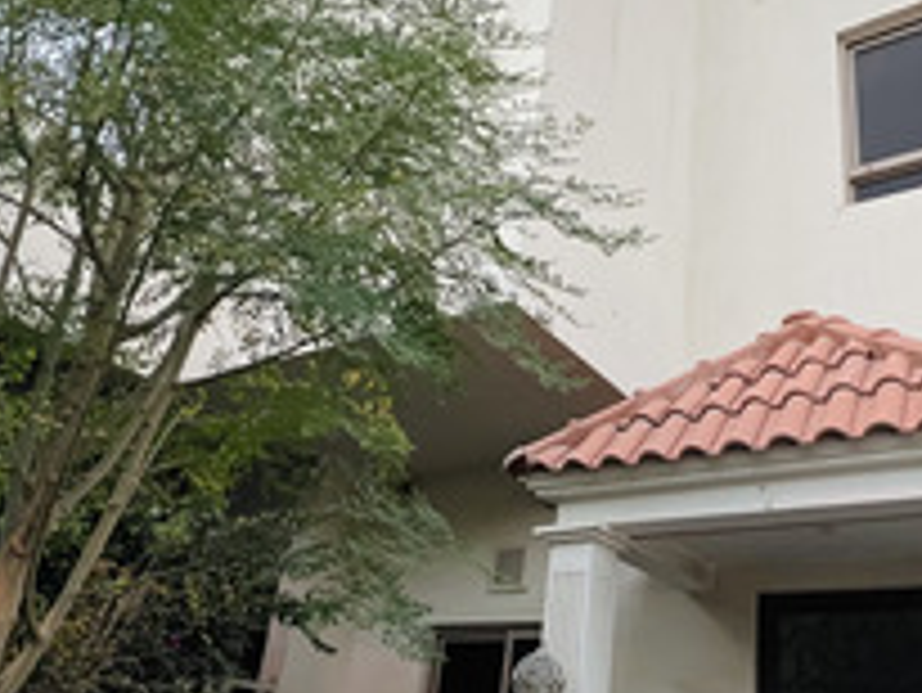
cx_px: 632
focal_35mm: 29
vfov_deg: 47.9
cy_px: 430
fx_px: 773
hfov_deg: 59.8
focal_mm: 1.57
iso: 400
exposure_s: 1/50
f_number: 1.8
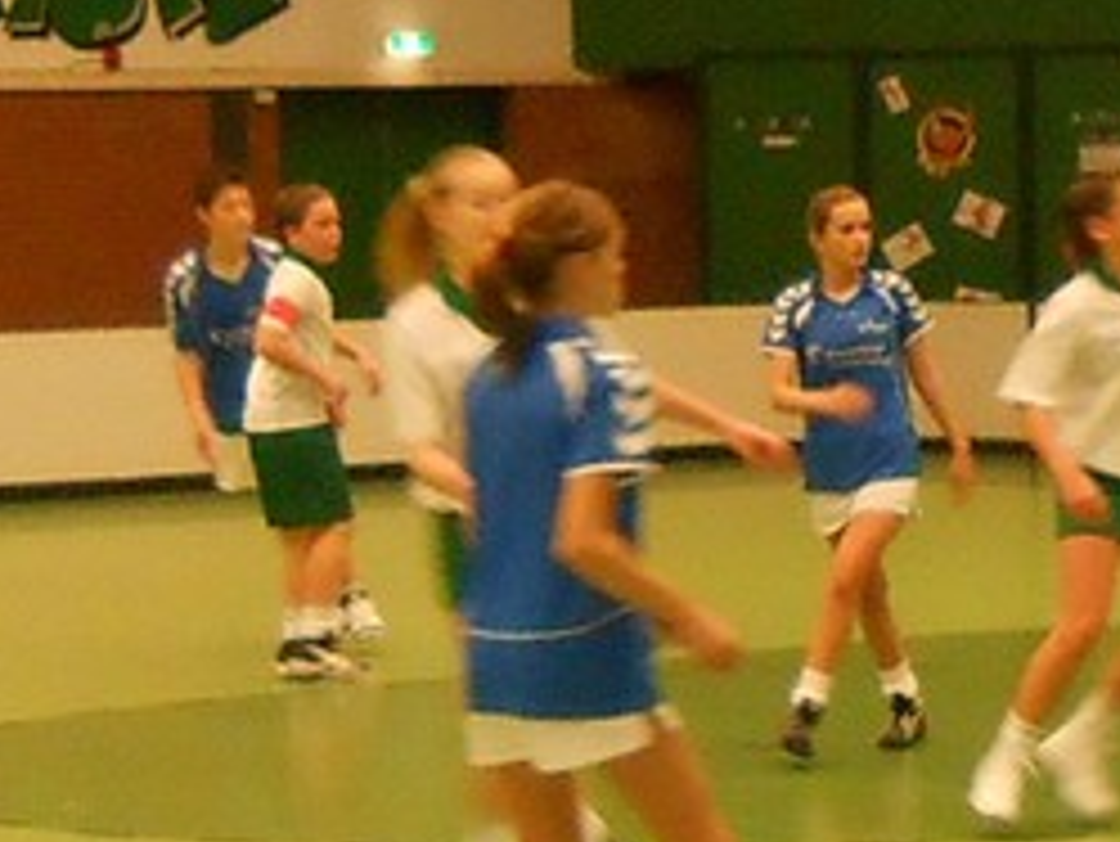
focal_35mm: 107
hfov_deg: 14.9
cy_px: 545
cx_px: 2262
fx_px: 3464
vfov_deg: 13.8
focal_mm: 4.6
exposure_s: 1/30
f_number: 3.5
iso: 250
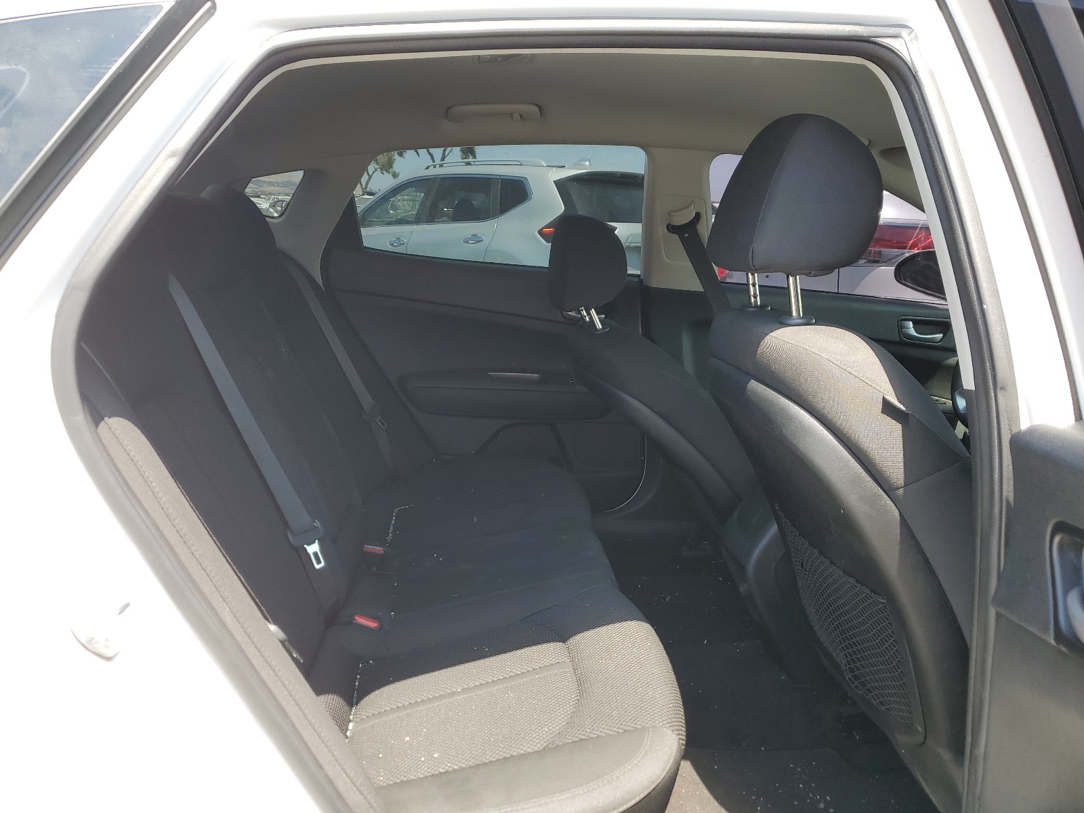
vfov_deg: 53.1
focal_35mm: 26
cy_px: 406
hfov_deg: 67.3
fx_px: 814
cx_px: 542
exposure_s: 1/370
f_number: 1.5
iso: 50
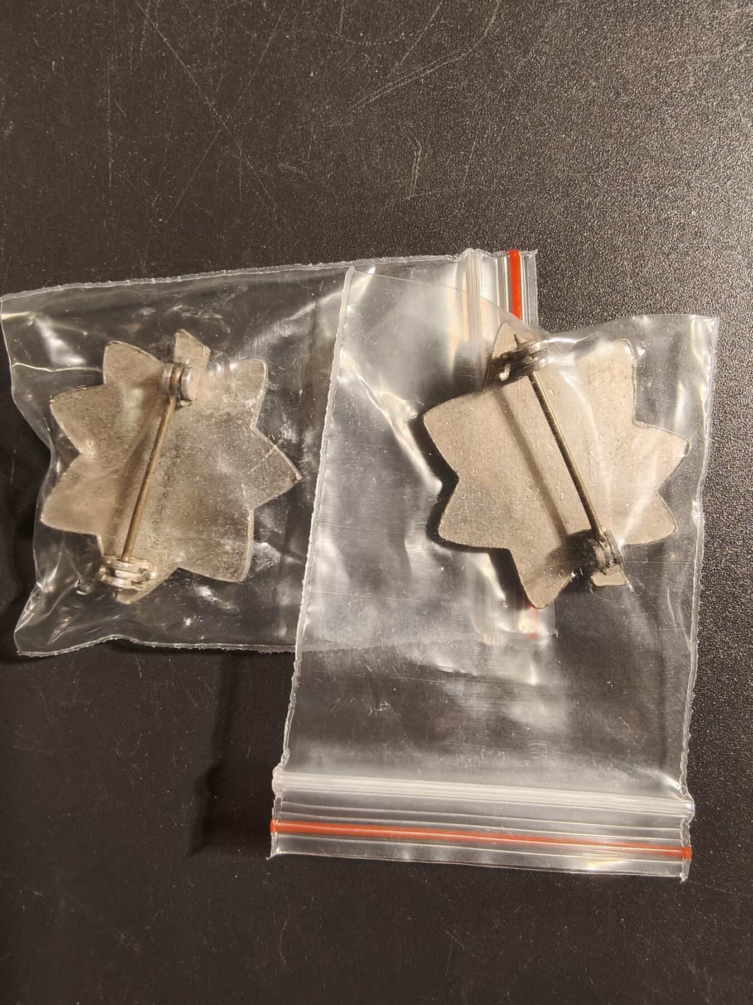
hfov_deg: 58.9
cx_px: 376
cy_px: 502
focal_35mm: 23
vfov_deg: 73.9
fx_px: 667
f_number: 2
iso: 160
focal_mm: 2.32
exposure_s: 1/69.9
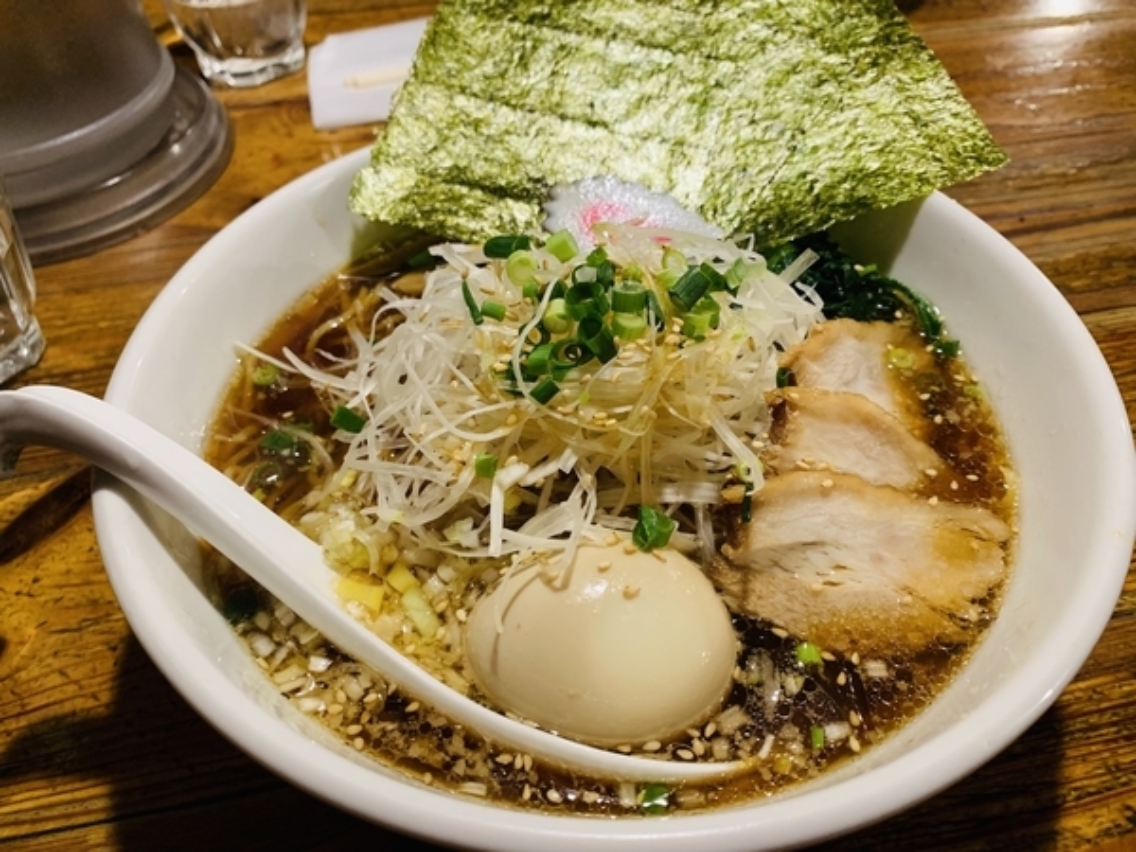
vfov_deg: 53.1
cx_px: 568
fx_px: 853
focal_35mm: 26
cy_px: 426
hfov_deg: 67.3
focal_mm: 4.25
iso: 200
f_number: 1.8
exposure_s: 1/50
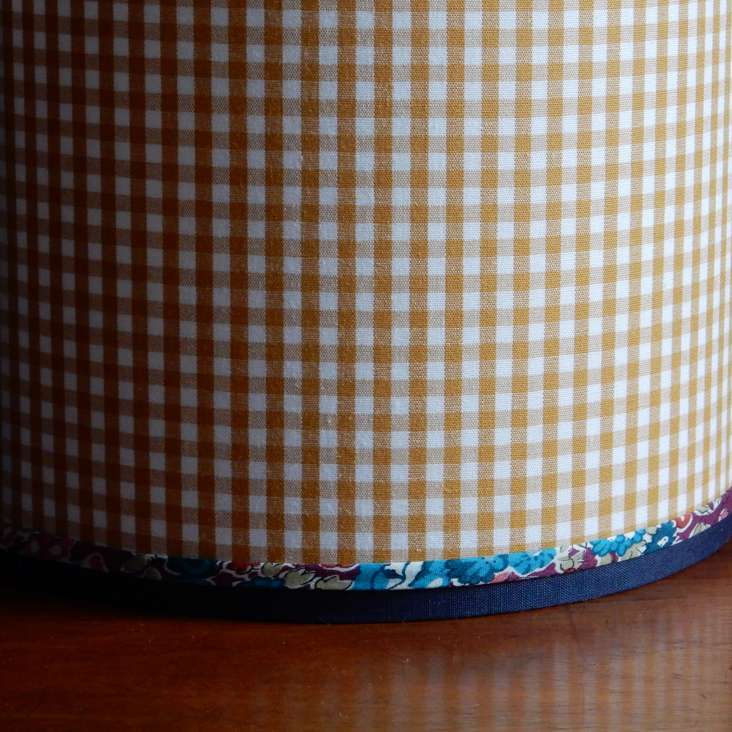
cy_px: 271
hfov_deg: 13.8
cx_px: 393
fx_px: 3014
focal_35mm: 126
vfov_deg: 13.8
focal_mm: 14.9
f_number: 5
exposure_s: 1/25
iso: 400
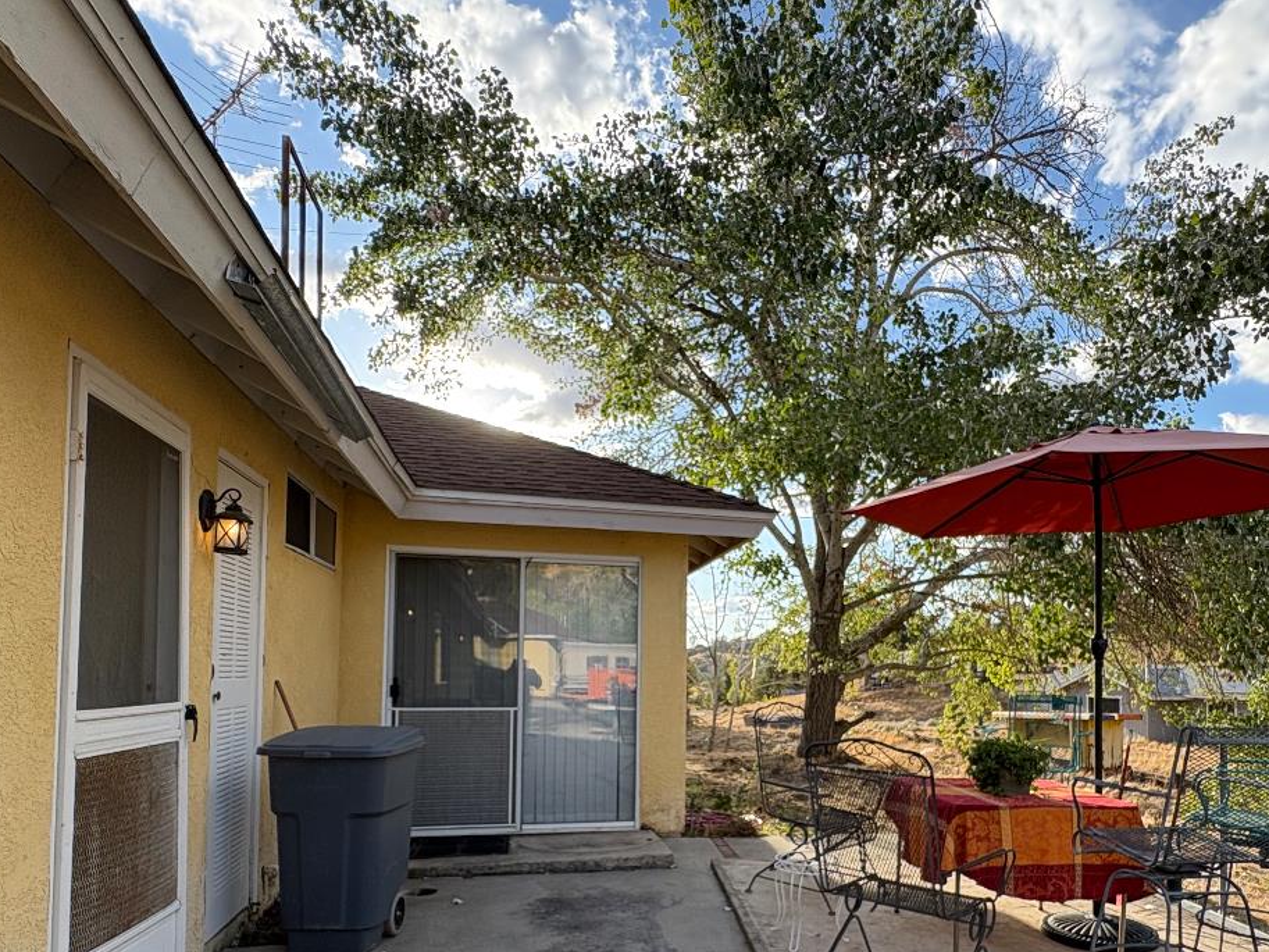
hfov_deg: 73.4
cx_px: 737
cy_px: 647
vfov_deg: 57.4
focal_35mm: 23
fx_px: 843
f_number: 2.2
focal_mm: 2.22
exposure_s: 1/681
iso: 64
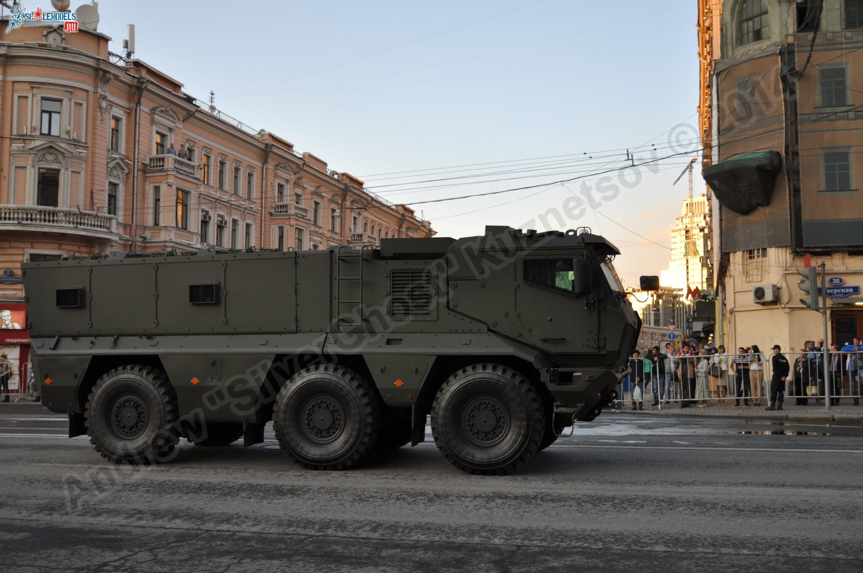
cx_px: 432
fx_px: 898
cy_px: 286
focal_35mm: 38
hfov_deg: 51.3
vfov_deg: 35.4
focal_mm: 25
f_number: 2.8
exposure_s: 1/320
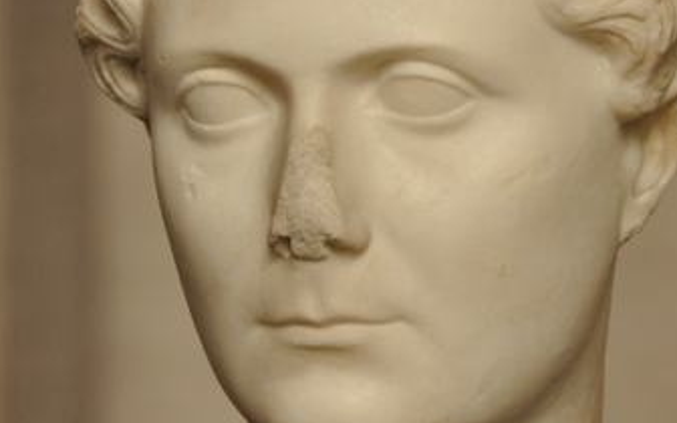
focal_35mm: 316
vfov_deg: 4.2
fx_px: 5830
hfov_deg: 6.6
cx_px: 392
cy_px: 109
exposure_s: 1/100
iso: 1000
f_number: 5.3
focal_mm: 105
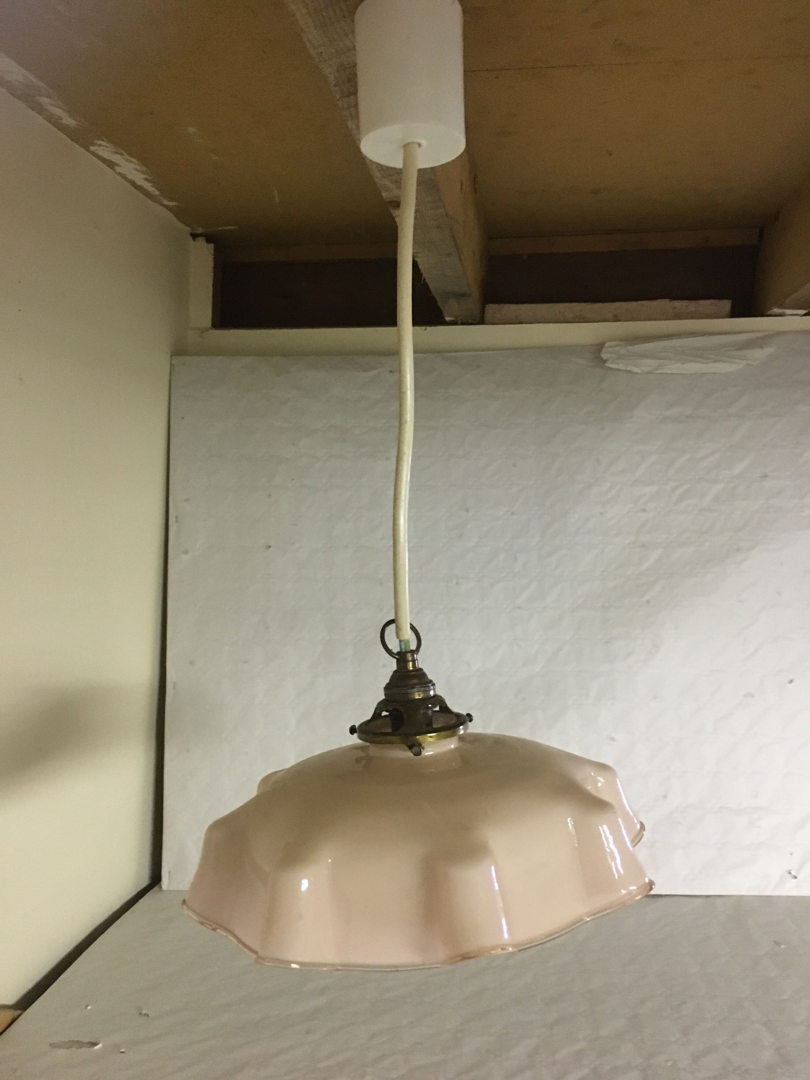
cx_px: 405
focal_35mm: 29
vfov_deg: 61.7
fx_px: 905
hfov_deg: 48.2
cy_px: 540
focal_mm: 4.15
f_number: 2.2
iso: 250
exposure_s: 1/17
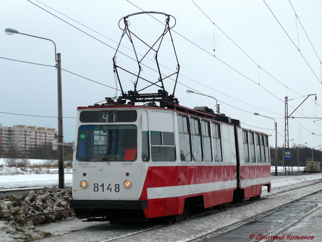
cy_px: 121
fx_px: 660
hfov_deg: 27.4
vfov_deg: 20.7
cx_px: 161
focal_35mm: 71
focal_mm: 11.7
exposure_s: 1/800
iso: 100
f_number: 4
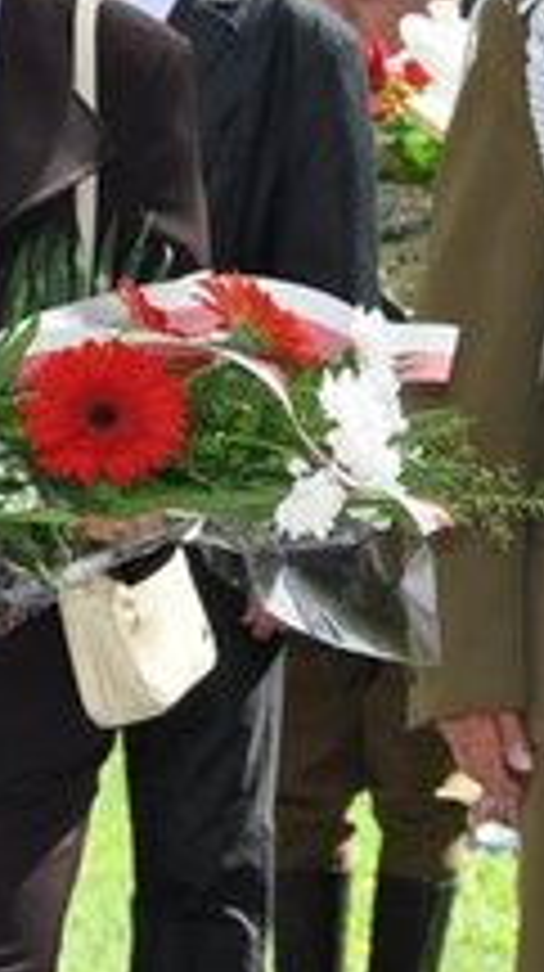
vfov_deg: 5.7
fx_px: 9724
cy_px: 412
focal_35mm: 378
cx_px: 618
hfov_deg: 3.2
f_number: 9
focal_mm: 80
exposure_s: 1/200
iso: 250
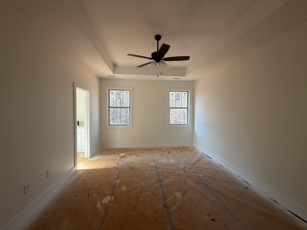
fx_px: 124
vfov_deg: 85.7
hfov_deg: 102.1
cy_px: 115
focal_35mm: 14
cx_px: 154
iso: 80
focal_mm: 2.22
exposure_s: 1/121
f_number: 2.2
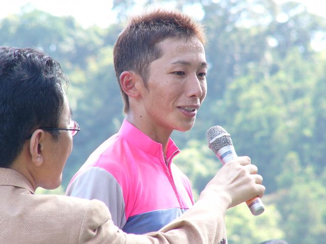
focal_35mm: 432
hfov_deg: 4.6
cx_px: 163
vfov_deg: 3.4
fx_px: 4068
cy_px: 122
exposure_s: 1/40
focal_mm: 72
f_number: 2.8
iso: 50
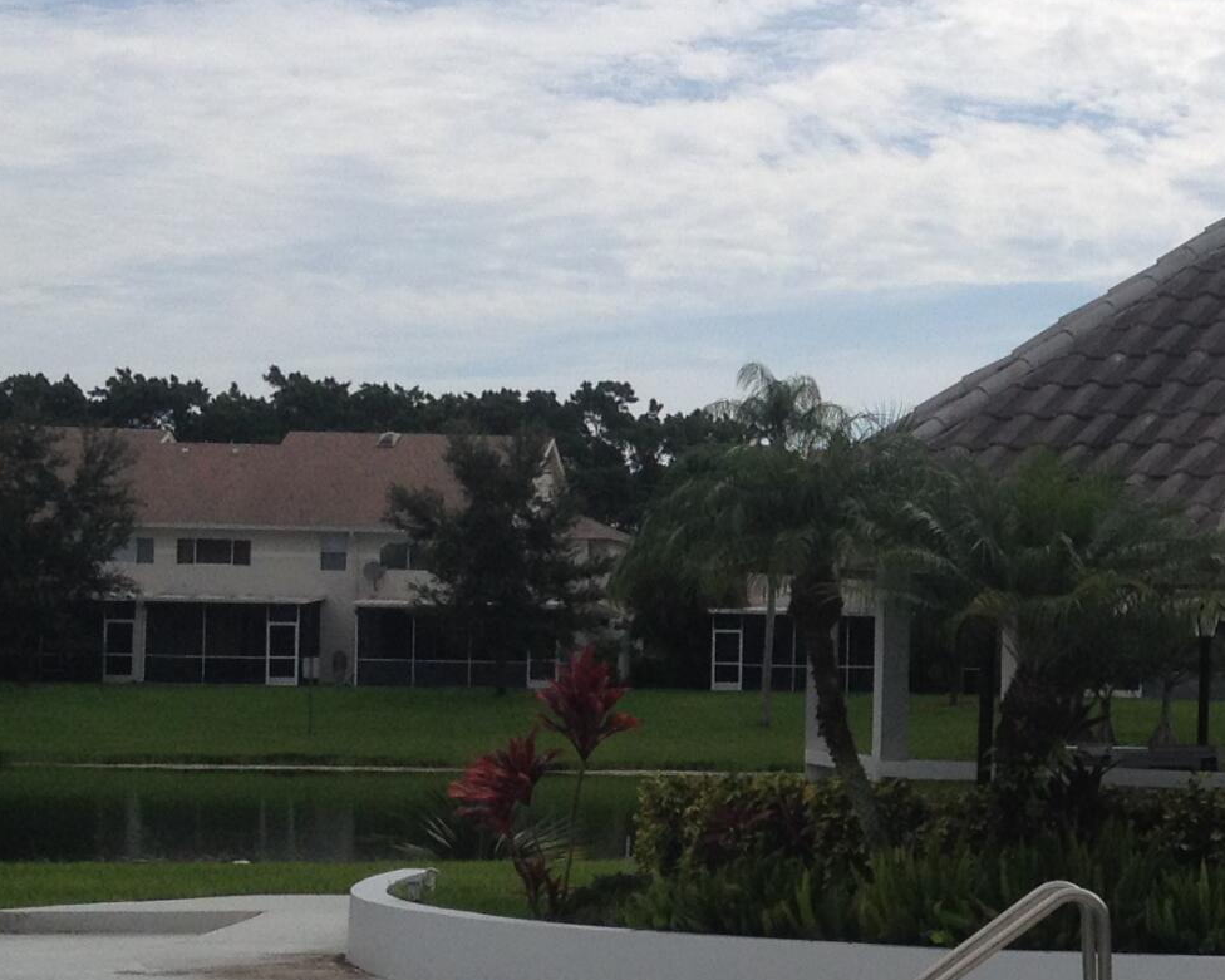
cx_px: 1314
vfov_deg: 14.6
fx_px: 3807
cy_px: 644
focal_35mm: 105
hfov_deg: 17.7
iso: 50
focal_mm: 4.28
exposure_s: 1/3247
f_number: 2.4
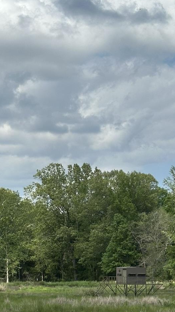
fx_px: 941
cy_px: 226
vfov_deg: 18.7
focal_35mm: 114
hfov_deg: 10.6
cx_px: 51
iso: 64
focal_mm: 6.86
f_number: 1.78
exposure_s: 1/5000
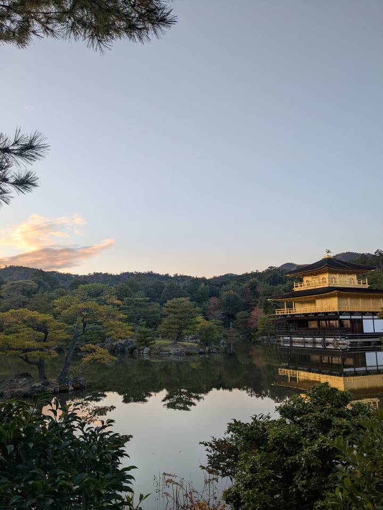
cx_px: 192
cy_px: 255
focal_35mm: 27
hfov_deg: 51.4
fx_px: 398
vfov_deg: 65.3
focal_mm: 4.38
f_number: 1.73
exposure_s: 1/477
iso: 32
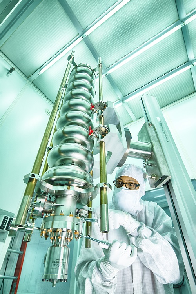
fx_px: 155
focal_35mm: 19
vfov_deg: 86.9
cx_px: 98
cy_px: 147
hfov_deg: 64.6
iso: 800
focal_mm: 19
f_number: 8
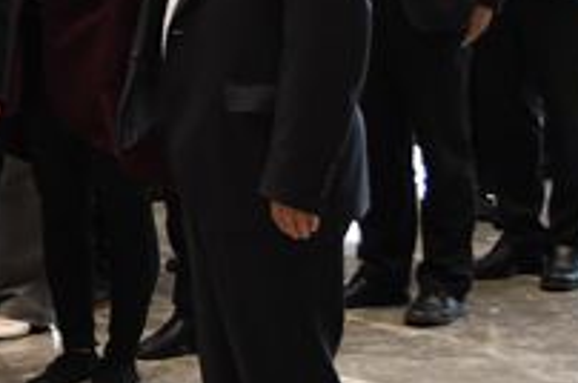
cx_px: 11
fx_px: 2052
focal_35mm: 128
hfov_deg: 15.8
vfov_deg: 10.6
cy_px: 3
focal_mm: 29
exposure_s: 1/200
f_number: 4
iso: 1250
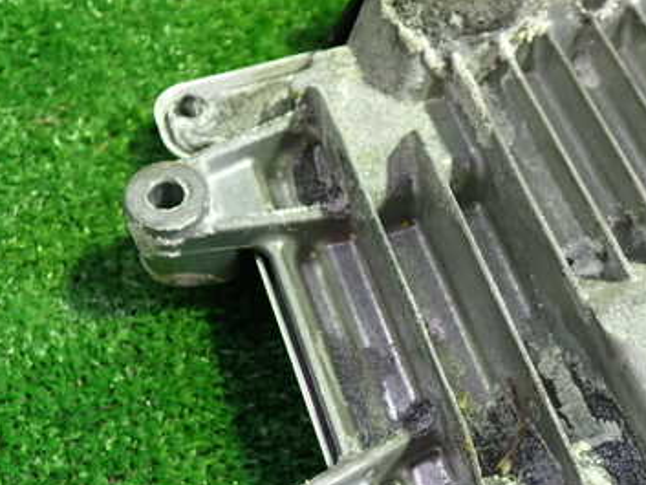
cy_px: 306
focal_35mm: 51
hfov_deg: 37.1
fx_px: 952
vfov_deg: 28.5
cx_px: 423
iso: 250
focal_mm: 5.4
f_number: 2.3
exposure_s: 1/30
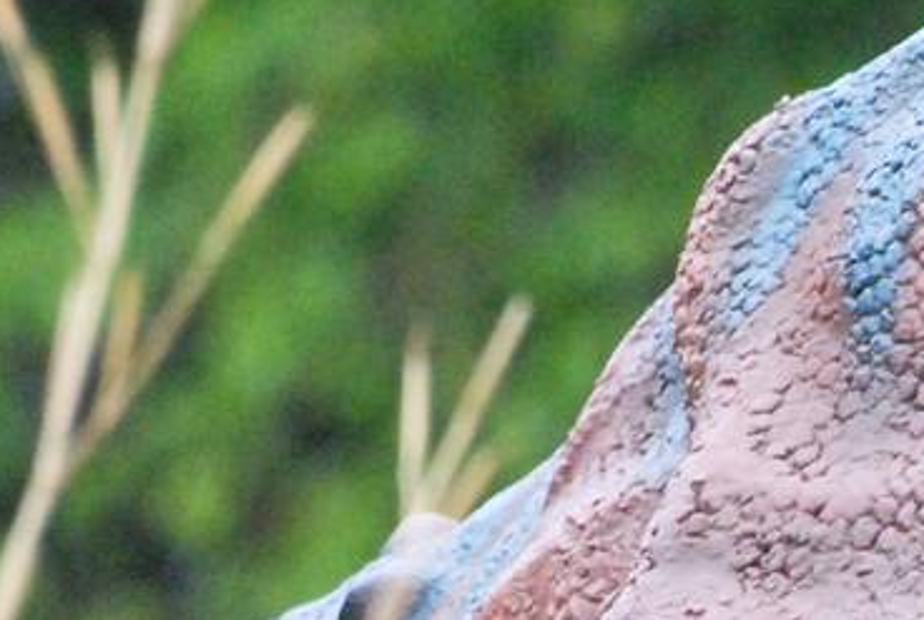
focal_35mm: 1433
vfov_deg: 1.0
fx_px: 36855
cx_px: 1717
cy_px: 611
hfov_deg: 1.4
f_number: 5.3
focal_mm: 220
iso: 1600
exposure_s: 1/1600
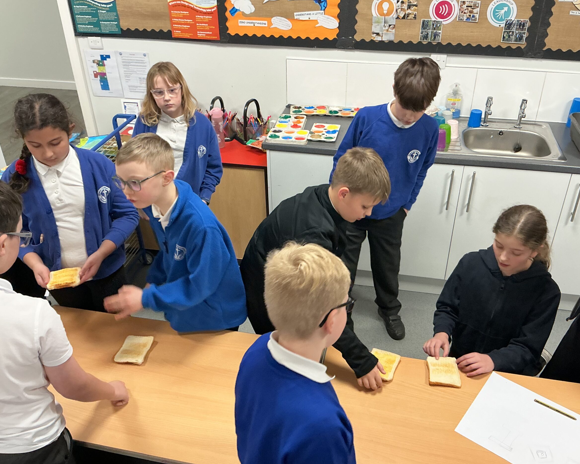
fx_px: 532
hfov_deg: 57.1
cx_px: 310
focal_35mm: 31
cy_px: 227
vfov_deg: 47.1
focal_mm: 3
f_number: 1.8
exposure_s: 1/50
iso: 100
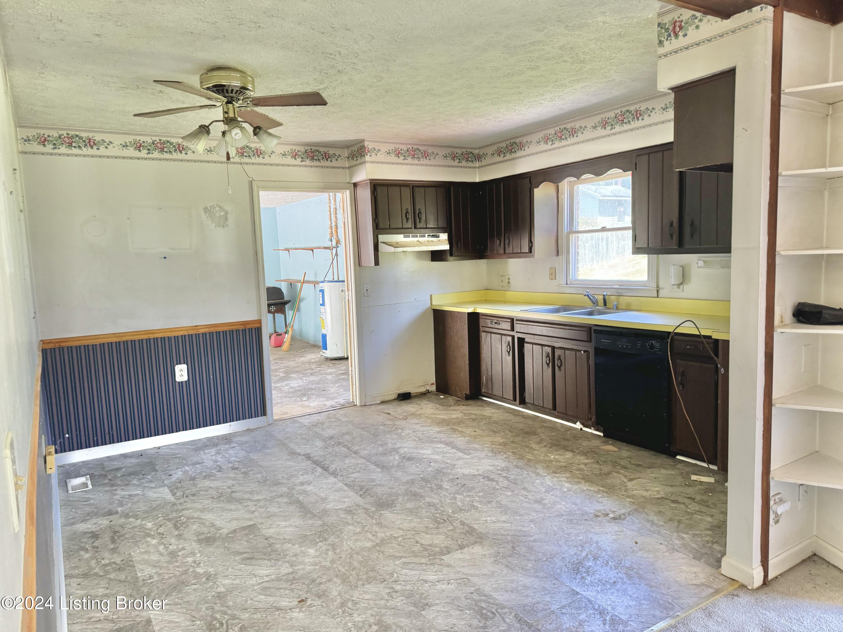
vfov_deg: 56.8
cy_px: 316
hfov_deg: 71.6
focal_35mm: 24
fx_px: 584
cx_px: 422
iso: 250
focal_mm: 6.76
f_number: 1.78
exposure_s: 1/60
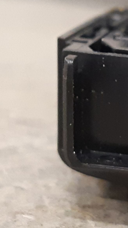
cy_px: 127
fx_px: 302
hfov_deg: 22.2
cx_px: 153
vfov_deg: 41.3
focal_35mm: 50
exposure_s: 1/33
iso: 250
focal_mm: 3.93
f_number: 1.7
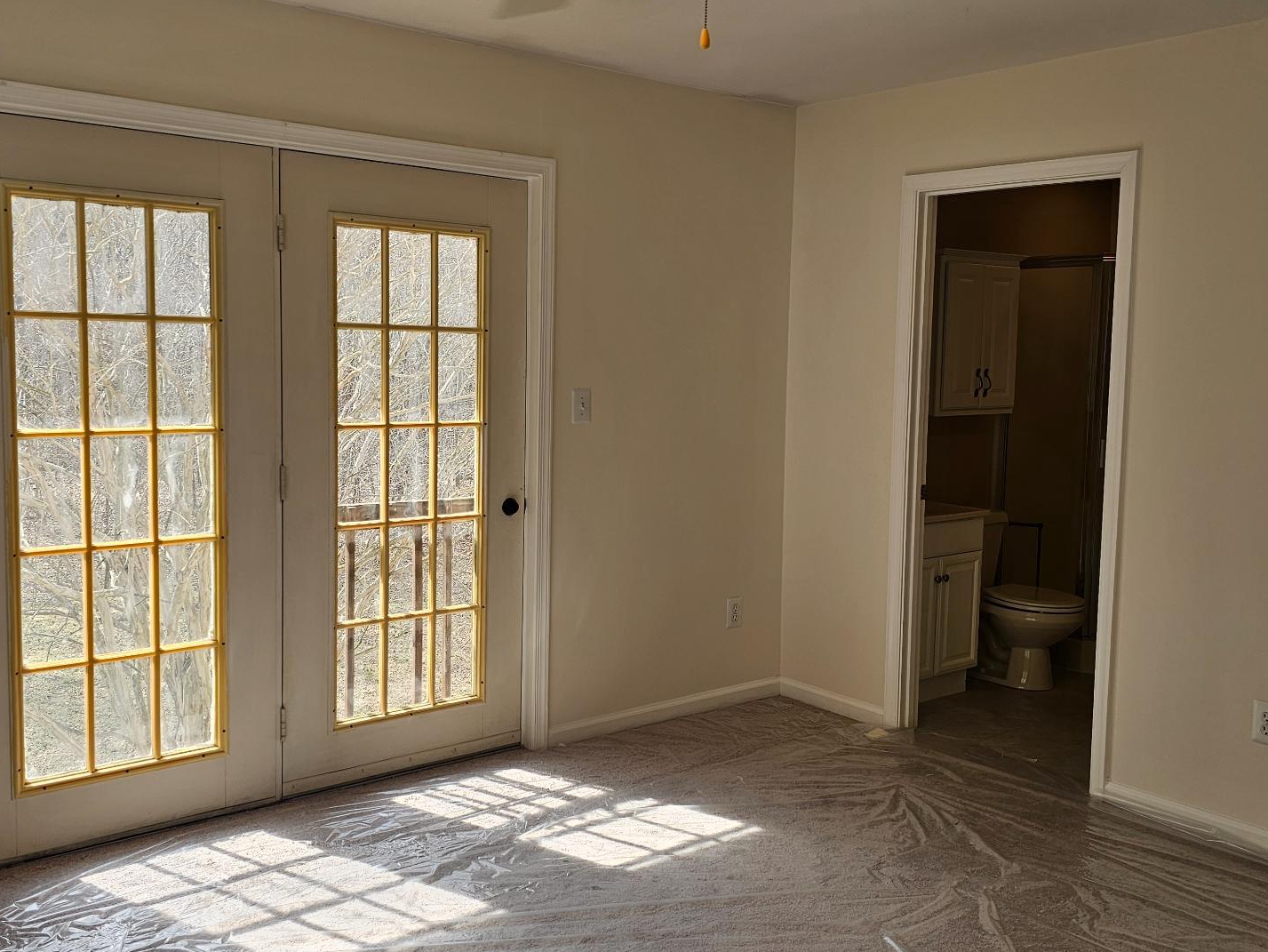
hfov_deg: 55.3
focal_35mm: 33
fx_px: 1209
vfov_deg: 43.0
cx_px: 630
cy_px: 457
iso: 16
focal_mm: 6.3
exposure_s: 1/120
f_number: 1.7
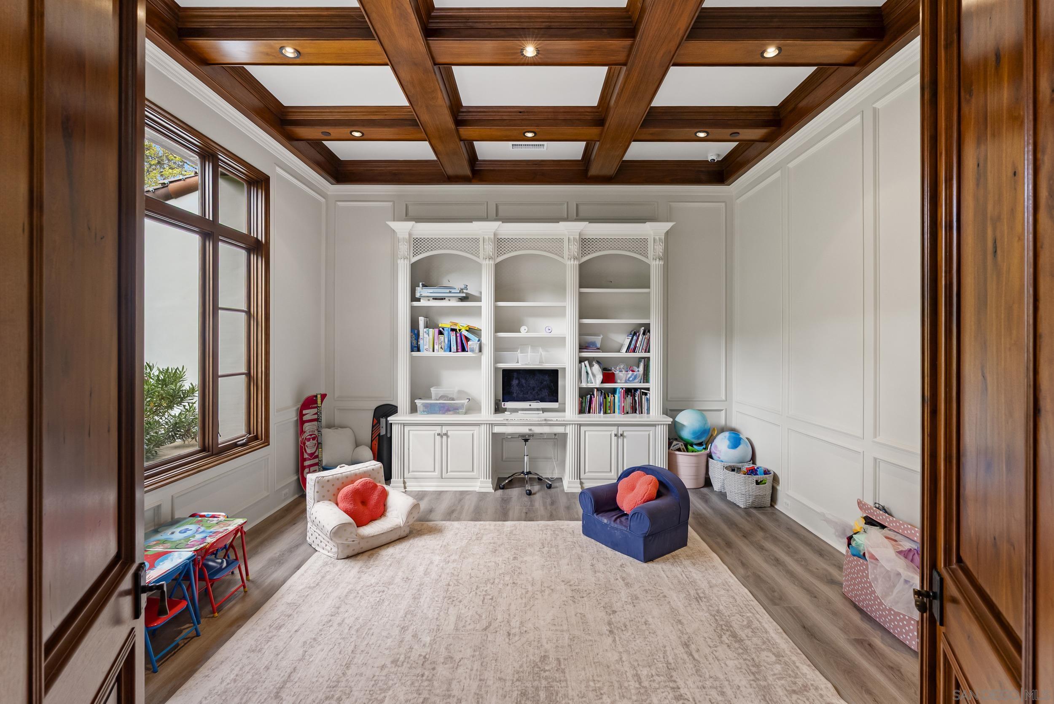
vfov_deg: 73.8
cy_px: 352
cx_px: 527
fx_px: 469
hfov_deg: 96.7
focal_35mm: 16
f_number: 8
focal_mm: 16
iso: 500
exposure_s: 1/10
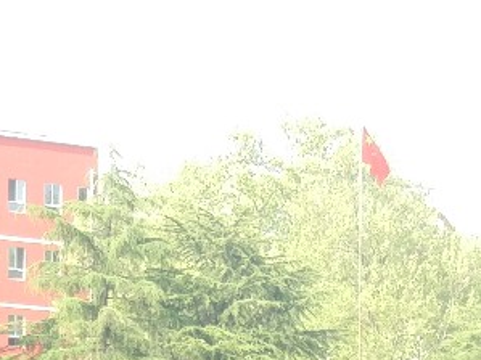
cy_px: 913
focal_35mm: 150
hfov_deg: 13.0
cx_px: 494
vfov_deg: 8.8
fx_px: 2083
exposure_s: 1/175
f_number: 2
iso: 100
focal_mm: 4.26
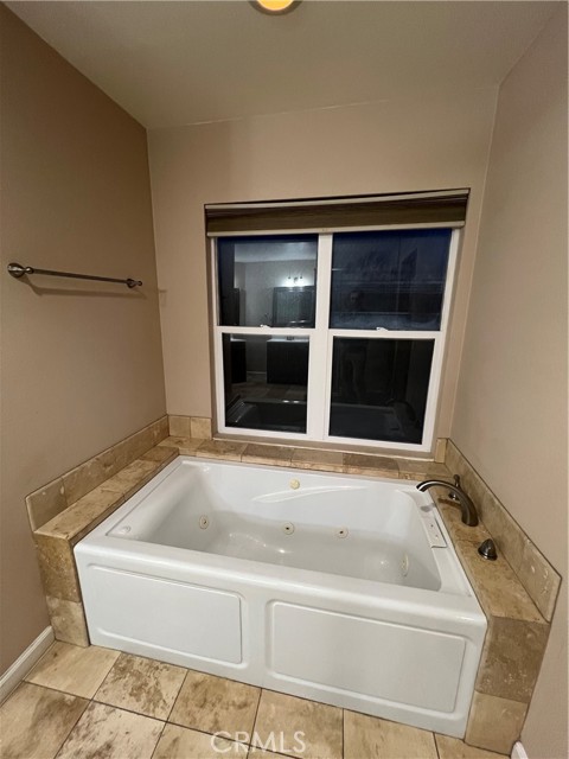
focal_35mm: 13
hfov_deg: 89.9
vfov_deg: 106.2
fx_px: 285
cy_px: 380
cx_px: 284
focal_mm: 1.57
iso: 200
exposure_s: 1/60
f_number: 1.8
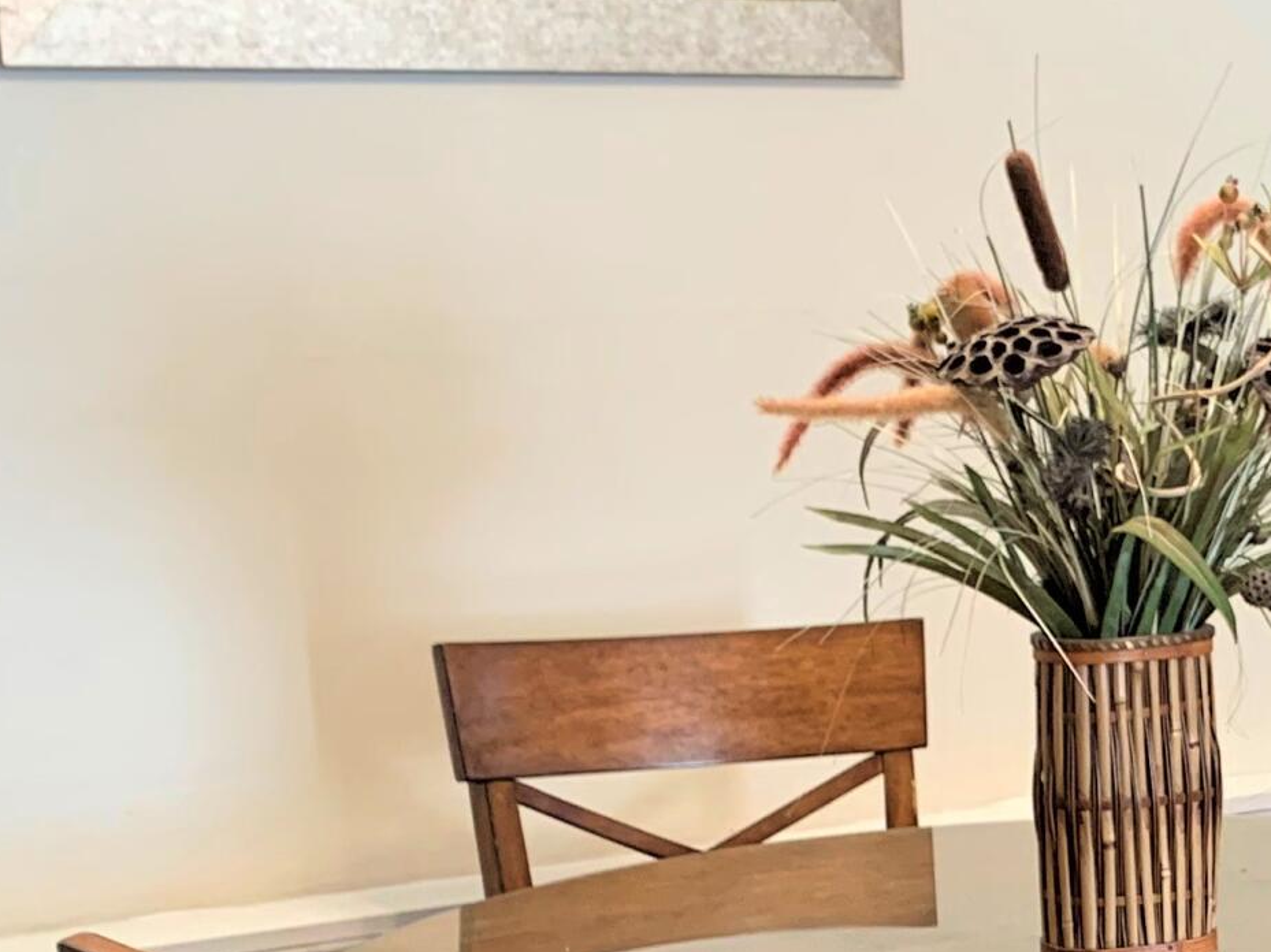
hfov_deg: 22.3
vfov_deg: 17.1
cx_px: 1320
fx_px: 3083
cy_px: 988
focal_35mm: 84
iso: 125
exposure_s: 1/60
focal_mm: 4.25
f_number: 1.8
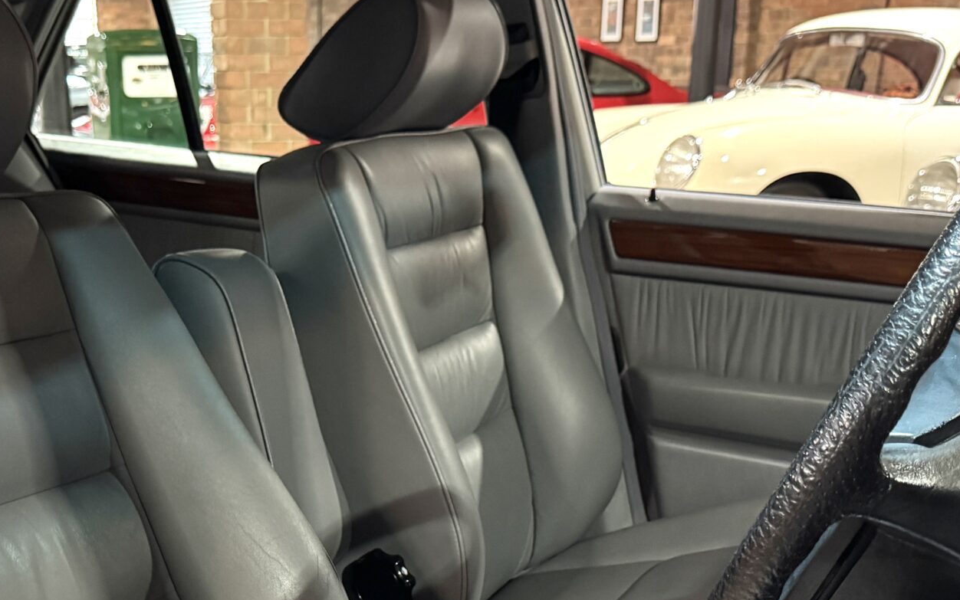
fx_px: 1361
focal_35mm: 52
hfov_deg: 38.7
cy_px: 568
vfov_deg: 24.0
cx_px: 374
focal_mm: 6.76
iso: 800
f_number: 1.78
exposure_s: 1/33
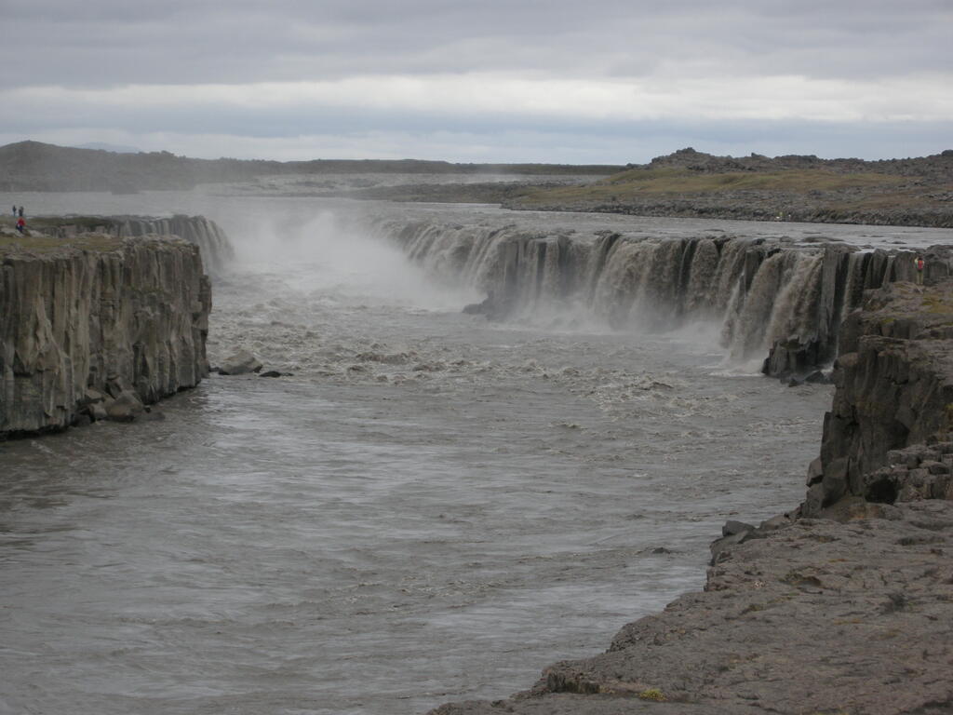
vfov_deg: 12.0
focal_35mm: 123
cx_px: 476
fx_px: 3386
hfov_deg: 16.0
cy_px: 358
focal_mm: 26.3
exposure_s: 1/142
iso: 100
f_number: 5.3
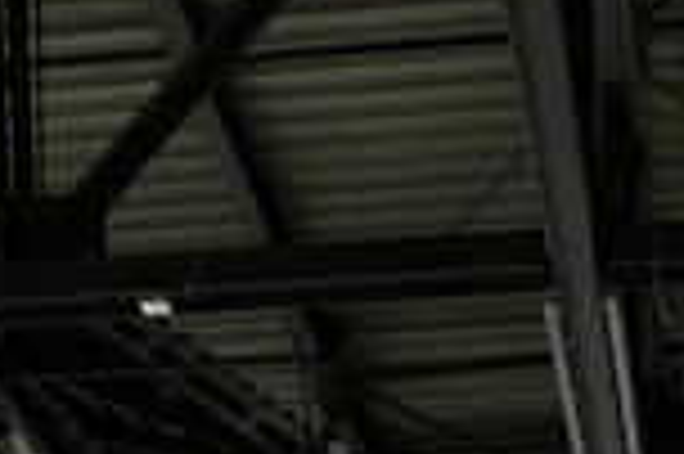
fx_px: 1537
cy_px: 1508
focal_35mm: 81
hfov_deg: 24.0
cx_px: 688
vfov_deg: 10.0
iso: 2000
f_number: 4
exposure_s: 1/100
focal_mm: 12
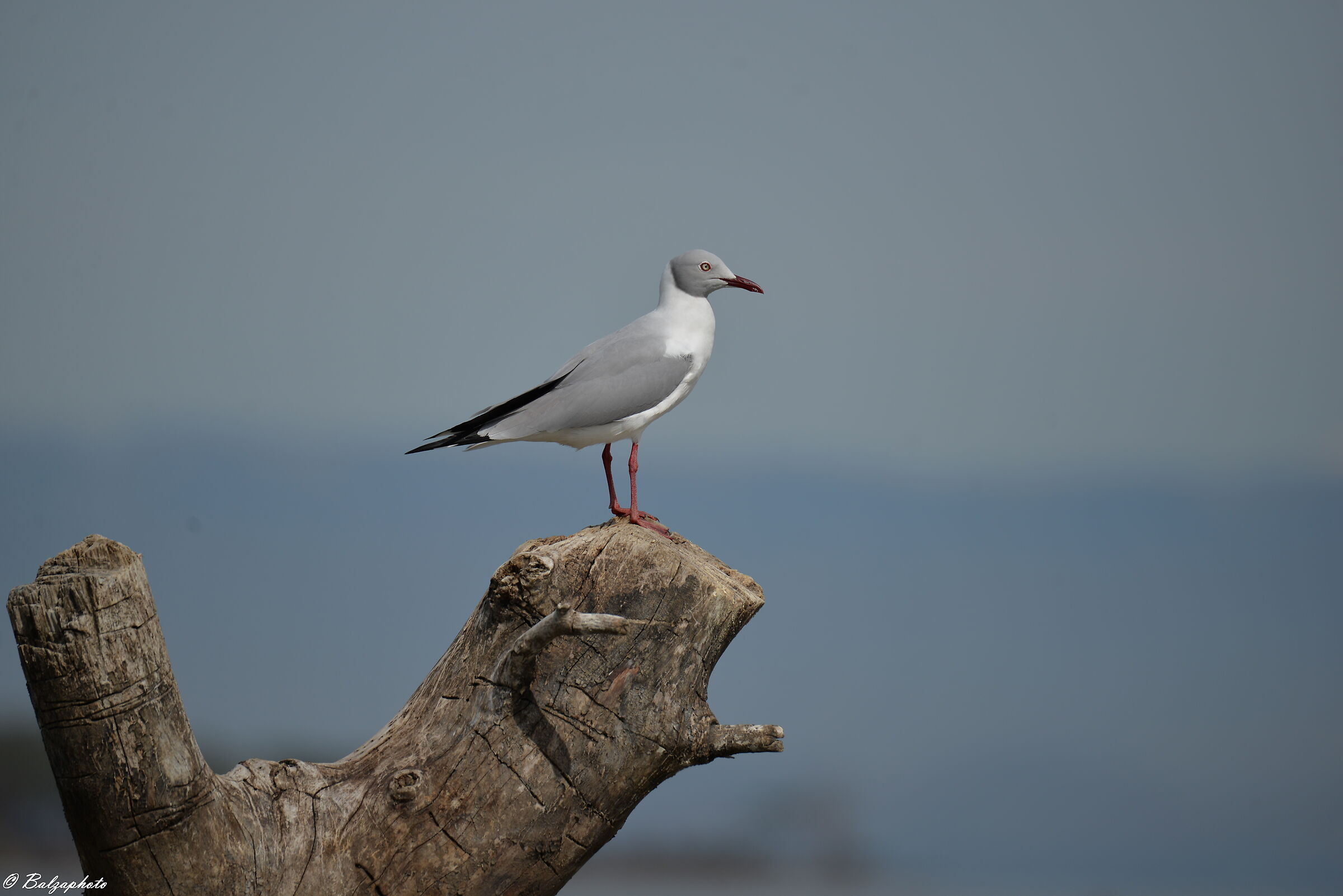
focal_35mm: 400
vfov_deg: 3.4
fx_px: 14927
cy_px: 448
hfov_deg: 5.2
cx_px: 672
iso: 100
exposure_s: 1/1600
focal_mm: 400
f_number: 5.6
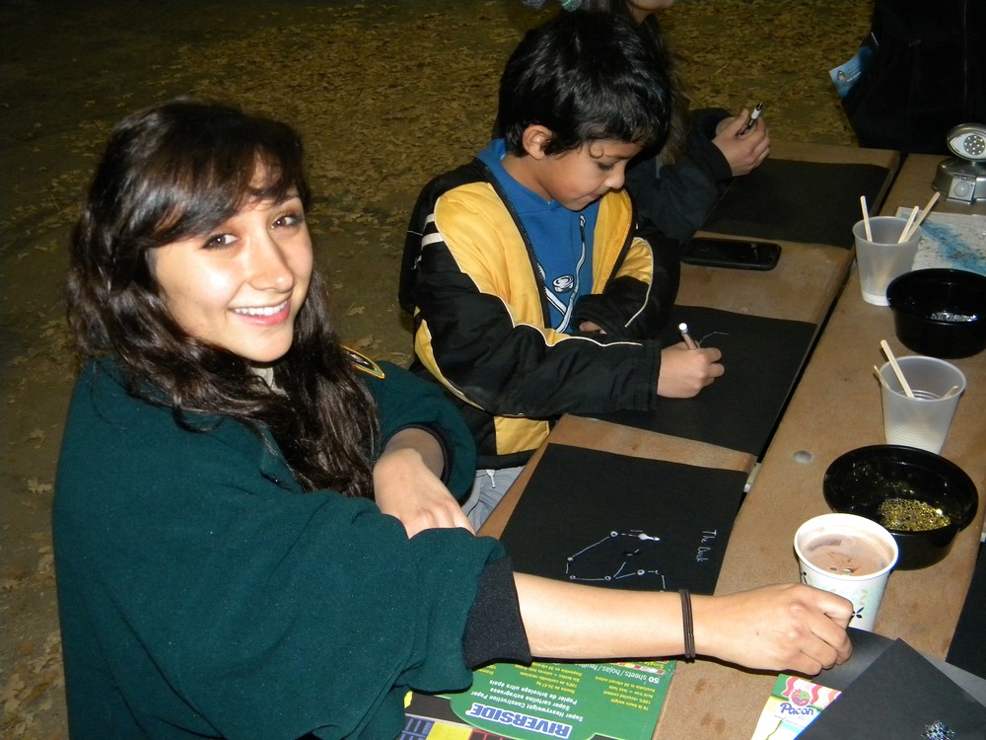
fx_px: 1168
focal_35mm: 41
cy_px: 370
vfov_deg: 35.1
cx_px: 493
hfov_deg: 45.8
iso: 400
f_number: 3.8
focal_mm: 7.3
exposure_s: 1/30
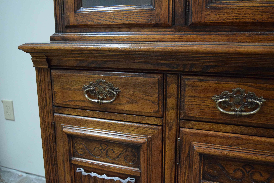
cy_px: 92
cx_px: 137
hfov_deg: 53.1
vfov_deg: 36.9
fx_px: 274
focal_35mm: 36
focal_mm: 24
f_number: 4
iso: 3600
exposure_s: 1/60
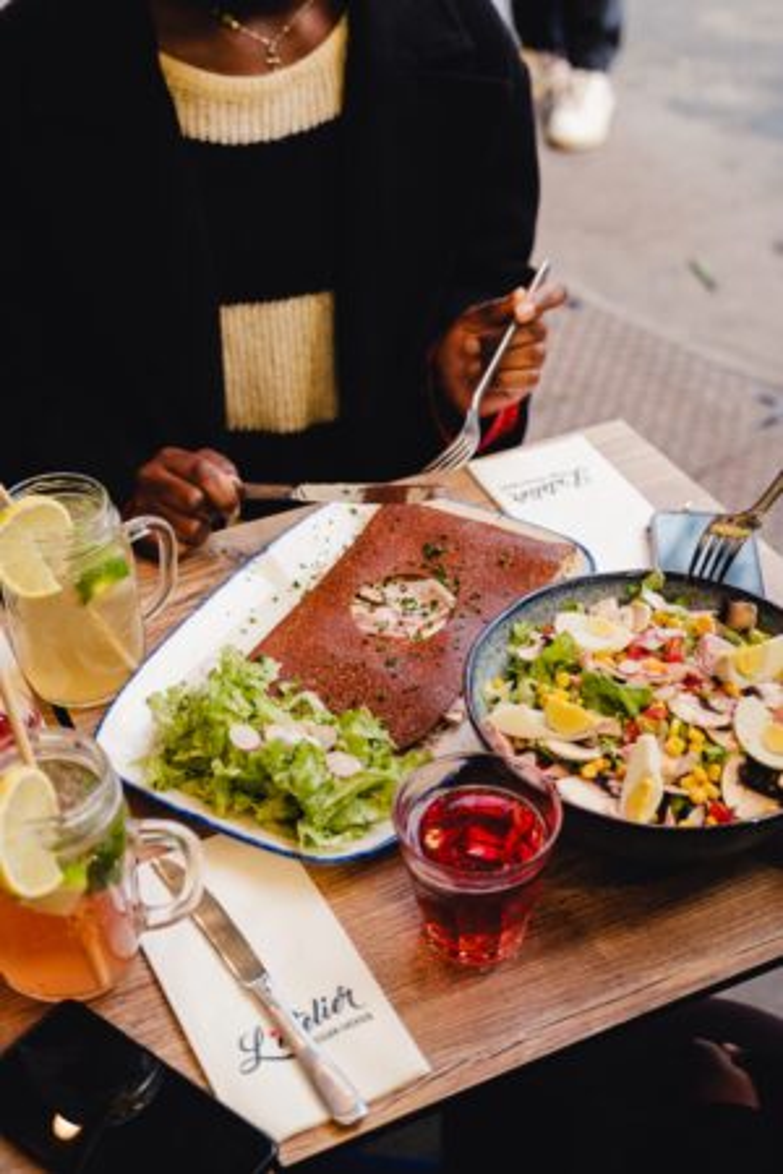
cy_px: 587
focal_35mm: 48
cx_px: 392
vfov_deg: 41.1
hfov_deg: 28.1
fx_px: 1566
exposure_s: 1/160
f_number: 2.8
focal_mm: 32.1
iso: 640
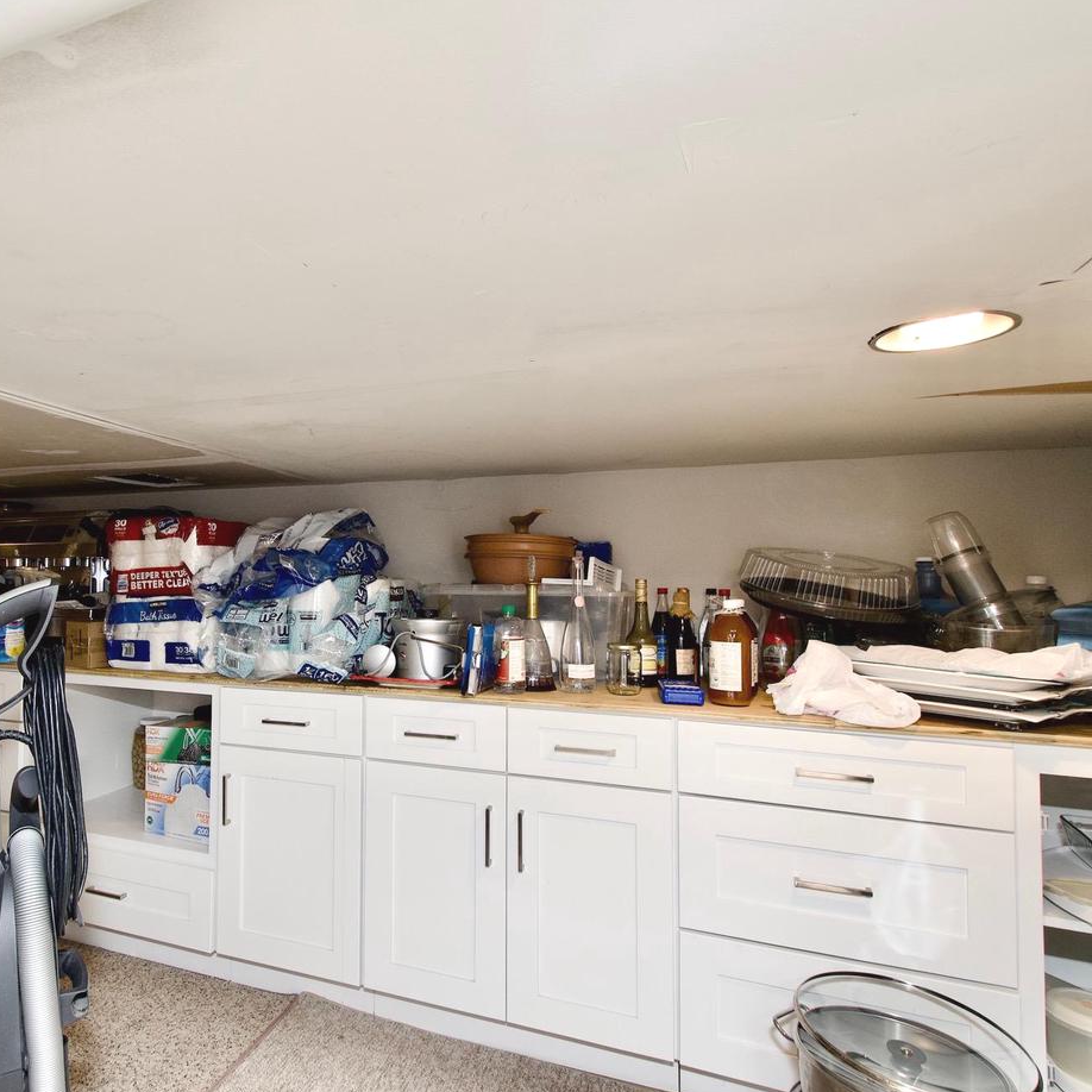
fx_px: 714
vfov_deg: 74.8
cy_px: 526
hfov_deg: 72.7
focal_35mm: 20
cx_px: 369
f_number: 7.1
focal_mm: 10
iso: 320
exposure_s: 1/50
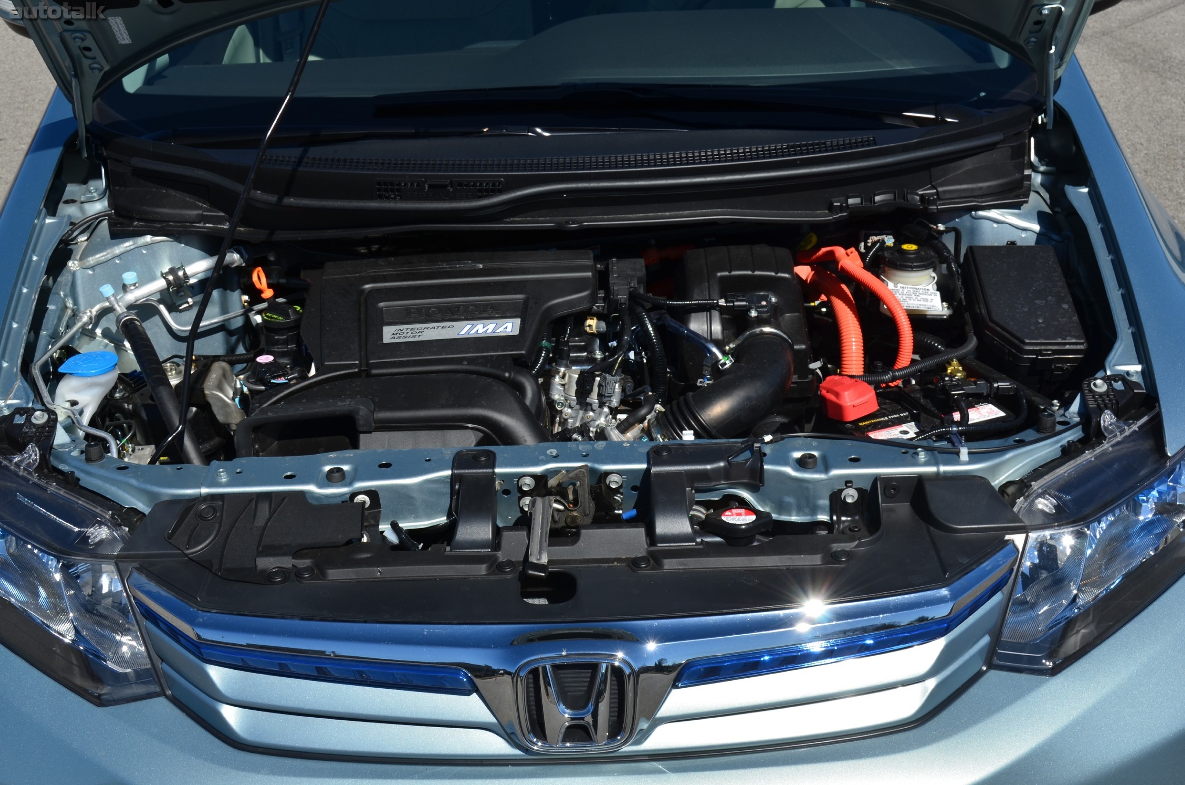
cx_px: 592
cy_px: 392
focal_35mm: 48
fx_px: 1577
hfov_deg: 41.2
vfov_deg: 28.0
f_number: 11
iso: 100
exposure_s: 1/160
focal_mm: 32
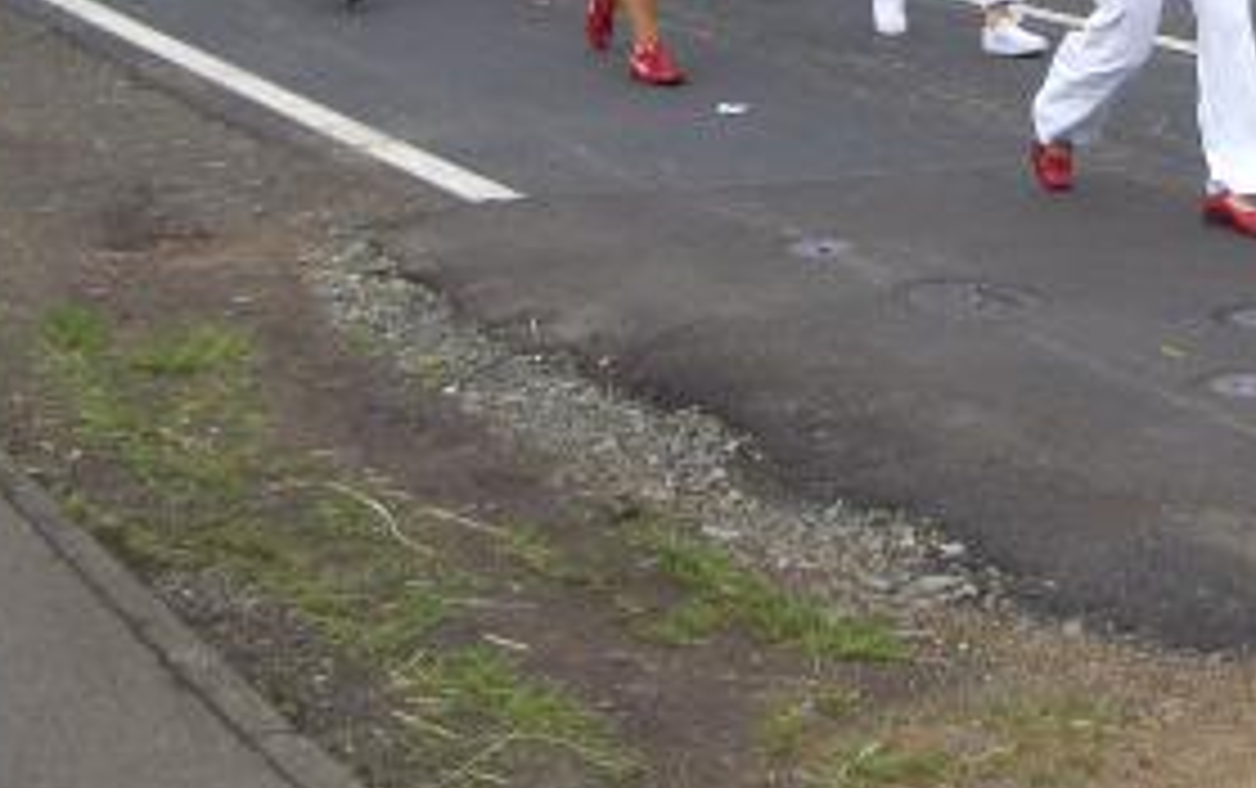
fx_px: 2912
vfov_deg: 14.9
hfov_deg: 23.9
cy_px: -149
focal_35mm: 85
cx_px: 1017
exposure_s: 1/500
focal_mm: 5.8
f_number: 4.3
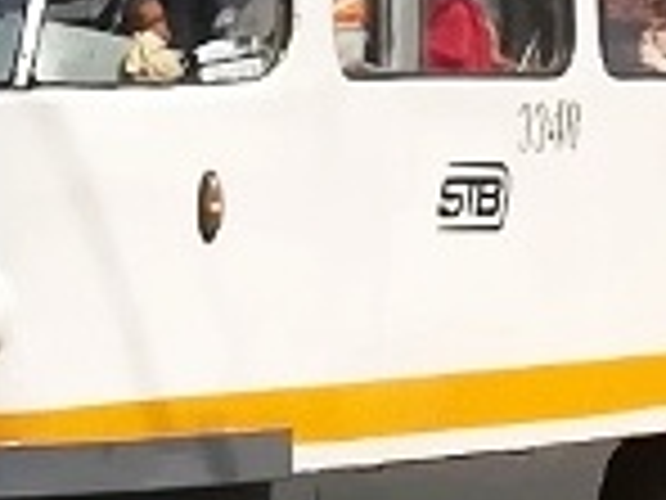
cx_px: 104
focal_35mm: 318
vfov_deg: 4.6
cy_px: -356
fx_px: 6118
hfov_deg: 6.2
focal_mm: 3.83
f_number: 2.2
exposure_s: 1/1269
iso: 50
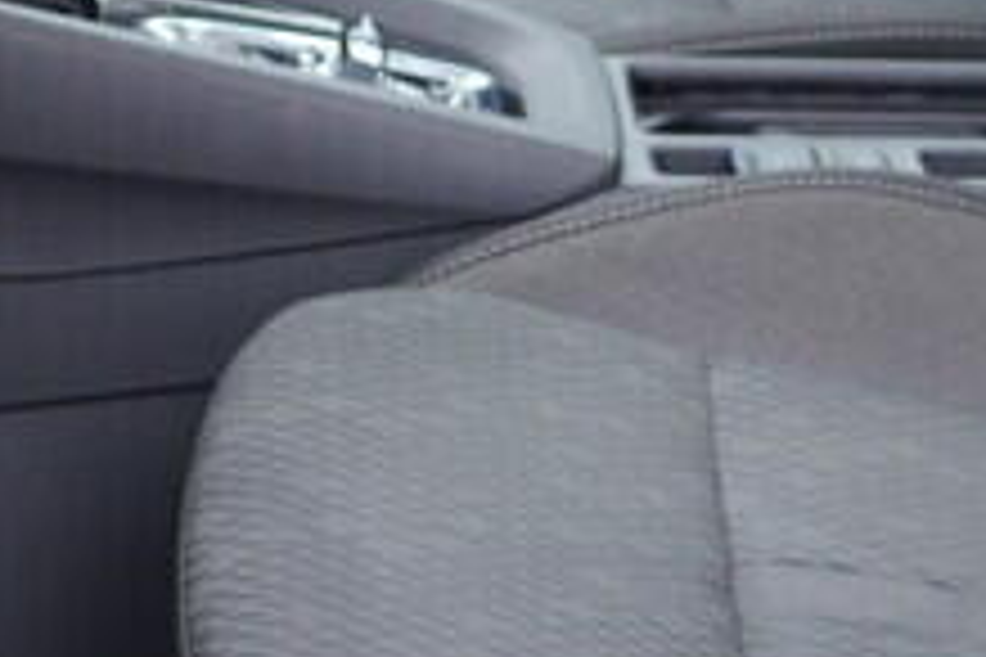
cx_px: 1247
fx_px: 4601
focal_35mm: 168
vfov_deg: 8.2
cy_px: 101
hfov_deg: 11.9
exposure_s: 1/40
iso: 250
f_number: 2.8
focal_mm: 24
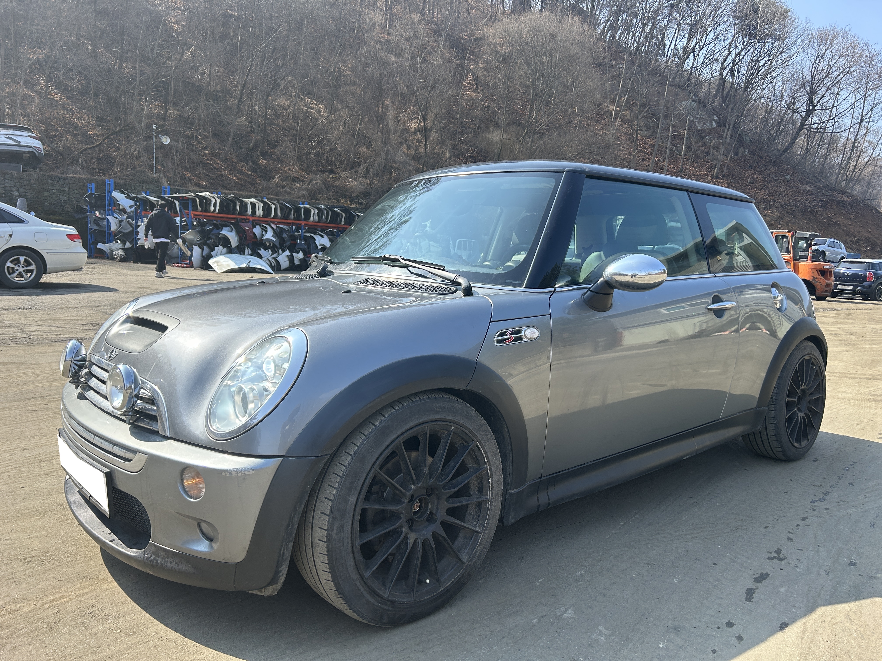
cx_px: 441
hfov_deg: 67.3
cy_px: 330
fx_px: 662
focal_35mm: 26
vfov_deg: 53.1
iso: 50
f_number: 1.5
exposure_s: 1/1468
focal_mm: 5.7
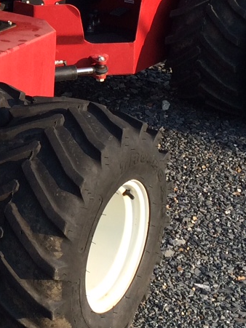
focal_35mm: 105
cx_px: -142
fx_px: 995
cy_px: 23
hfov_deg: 13.2
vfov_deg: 18.4
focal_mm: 4.15
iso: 32
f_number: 2.2
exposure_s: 1/838
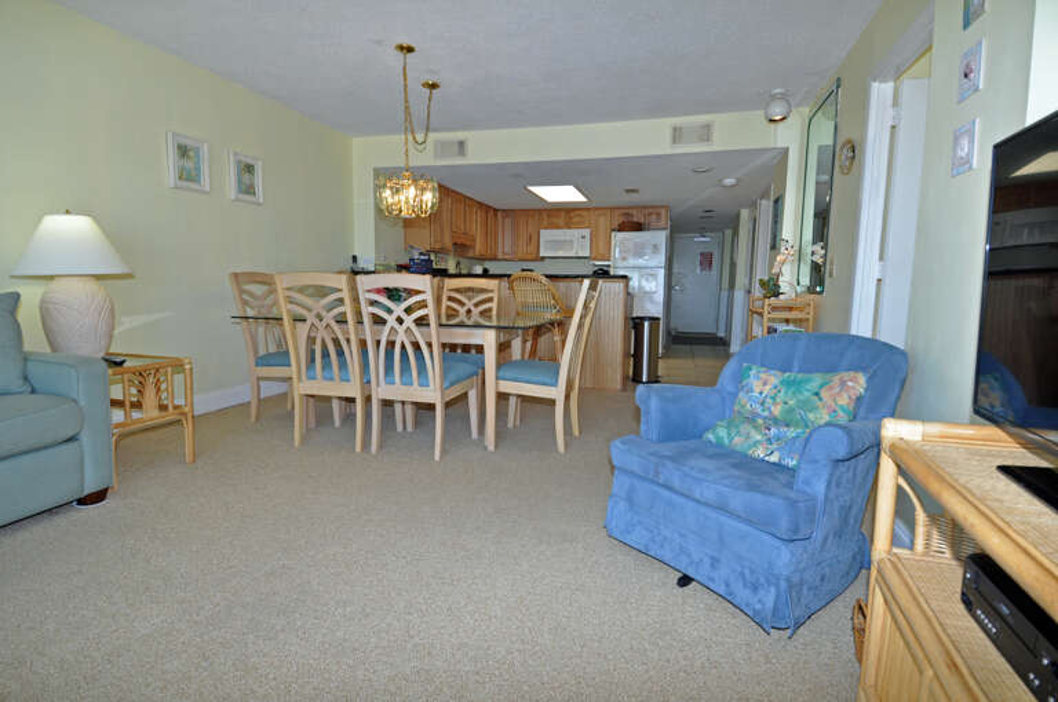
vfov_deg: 67.2
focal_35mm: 18
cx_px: 529
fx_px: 528
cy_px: 351
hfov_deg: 90.1
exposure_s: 1/125
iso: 400
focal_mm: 12
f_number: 5.6
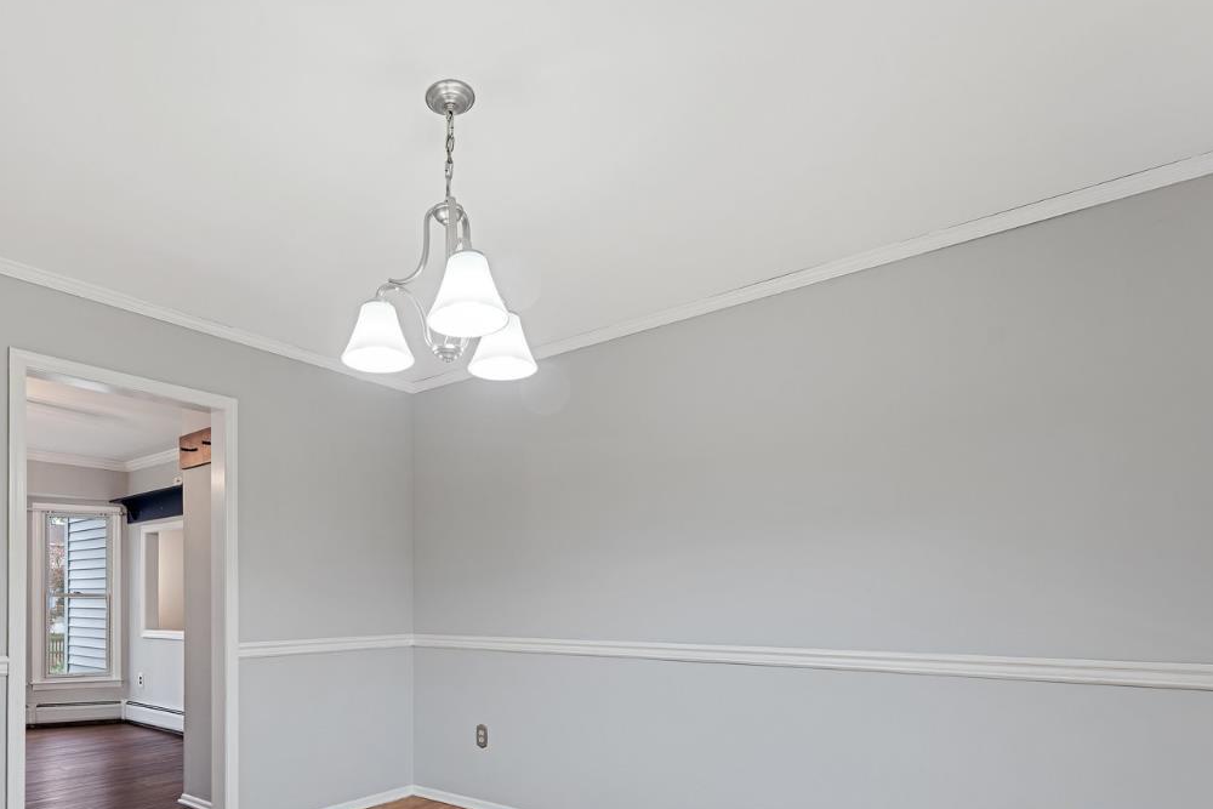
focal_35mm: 21
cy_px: 574
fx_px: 708
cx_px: 461
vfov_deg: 57.4
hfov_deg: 79.8
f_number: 9
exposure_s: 1/2.5
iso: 400
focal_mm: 14
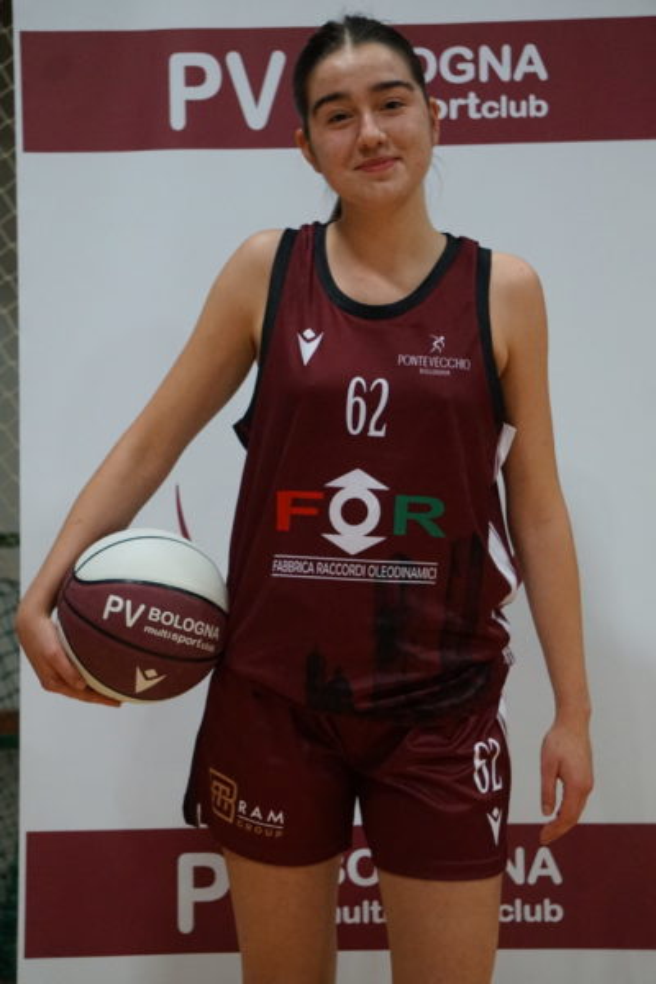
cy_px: 492
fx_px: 2501
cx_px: 328
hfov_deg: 14.9
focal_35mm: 92
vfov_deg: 22.3
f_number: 4.5
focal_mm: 61
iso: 3200
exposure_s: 1/160
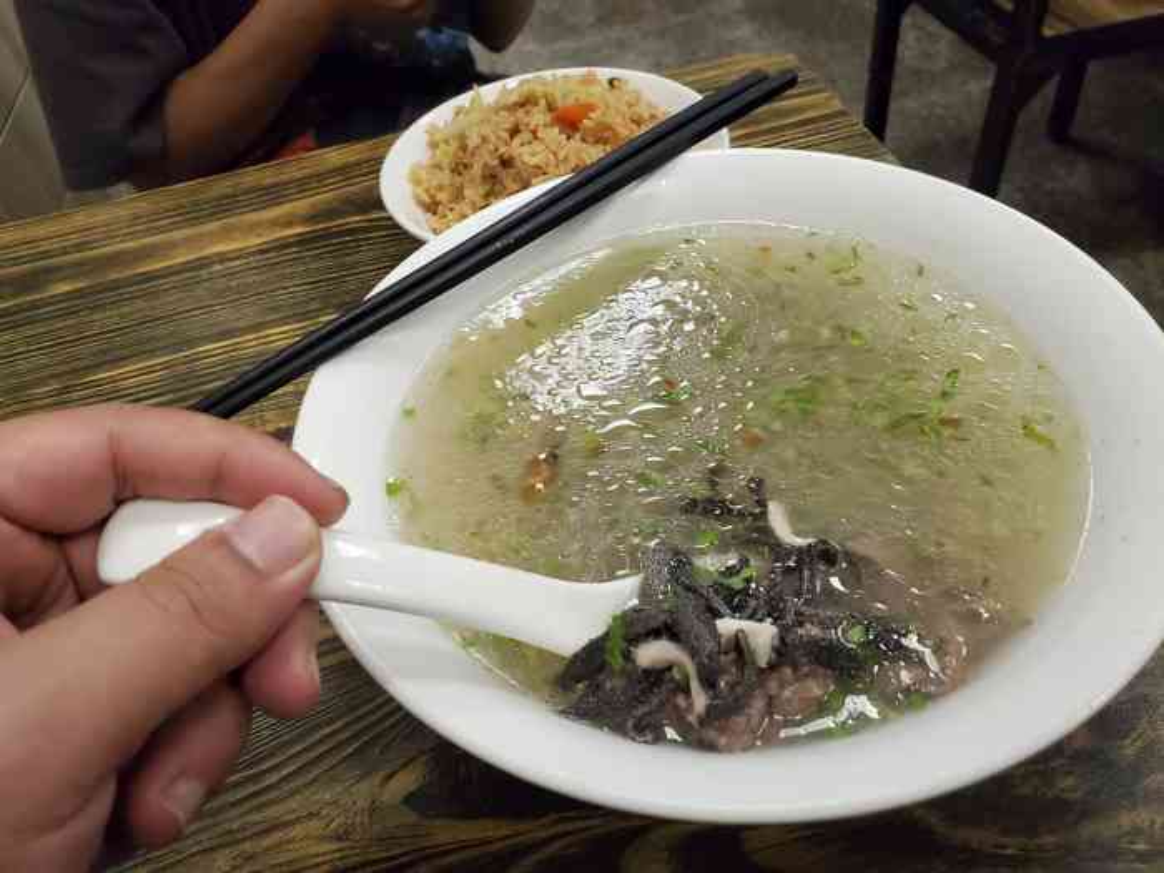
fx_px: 874
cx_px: 582
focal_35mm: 26
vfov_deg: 53.1
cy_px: 436
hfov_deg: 67.3
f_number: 2.4
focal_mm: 4.3
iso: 500
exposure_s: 1/100
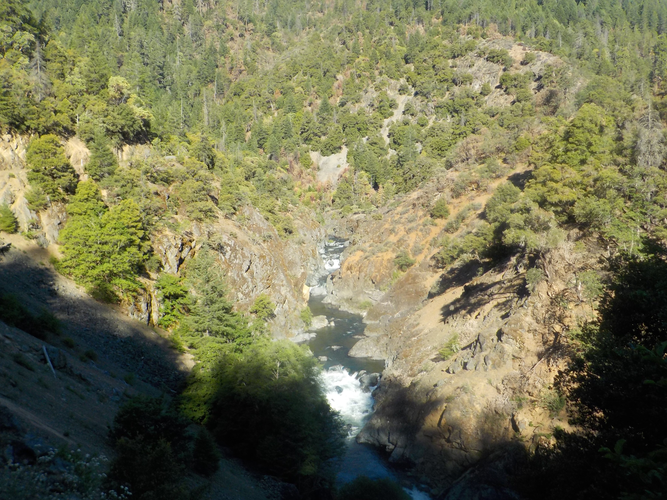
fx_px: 578
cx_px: 334
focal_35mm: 30
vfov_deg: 46.8
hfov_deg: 60.0
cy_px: 250
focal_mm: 4.1
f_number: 3.3
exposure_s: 1/640
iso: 125
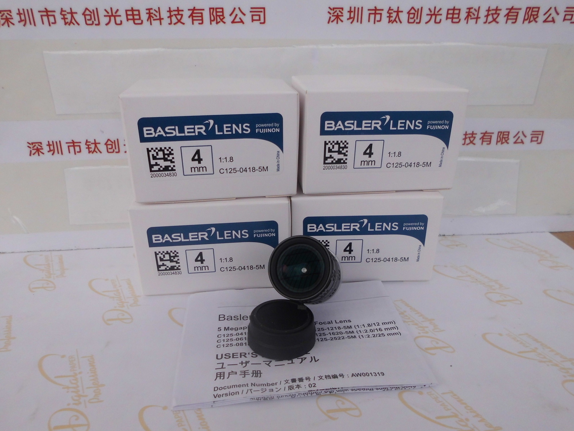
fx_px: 431
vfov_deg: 53.1
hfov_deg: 67.3
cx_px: 287
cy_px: 216
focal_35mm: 26
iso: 100
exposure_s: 1/500
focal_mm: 4.6
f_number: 3.2
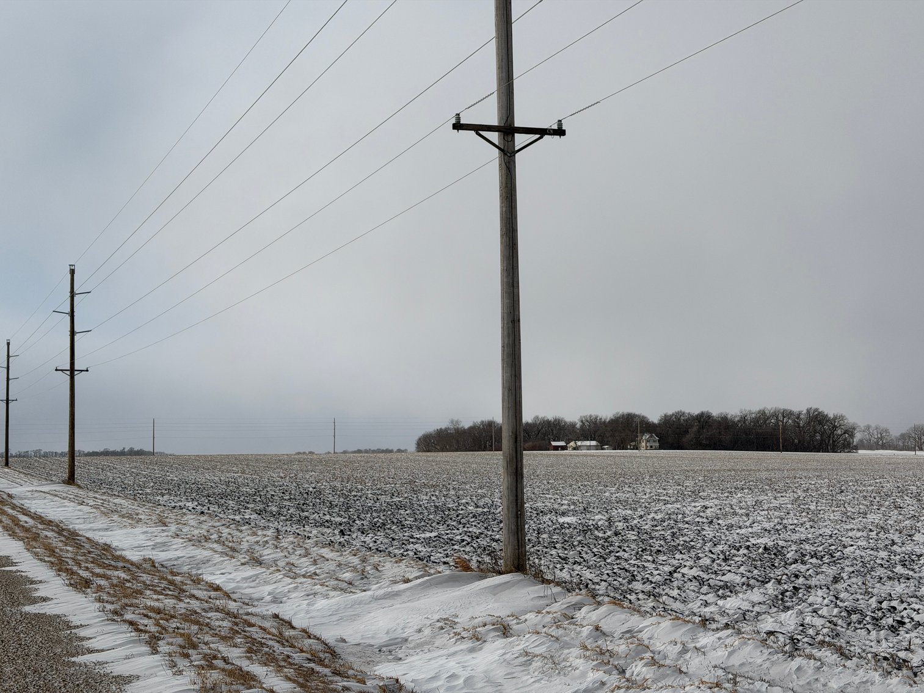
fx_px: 1281
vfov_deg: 30.3
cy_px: 346
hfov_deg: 39.7
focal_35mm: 48
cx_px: 462
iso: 64
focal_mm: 6.76
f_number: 1.78
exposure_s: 1/13333
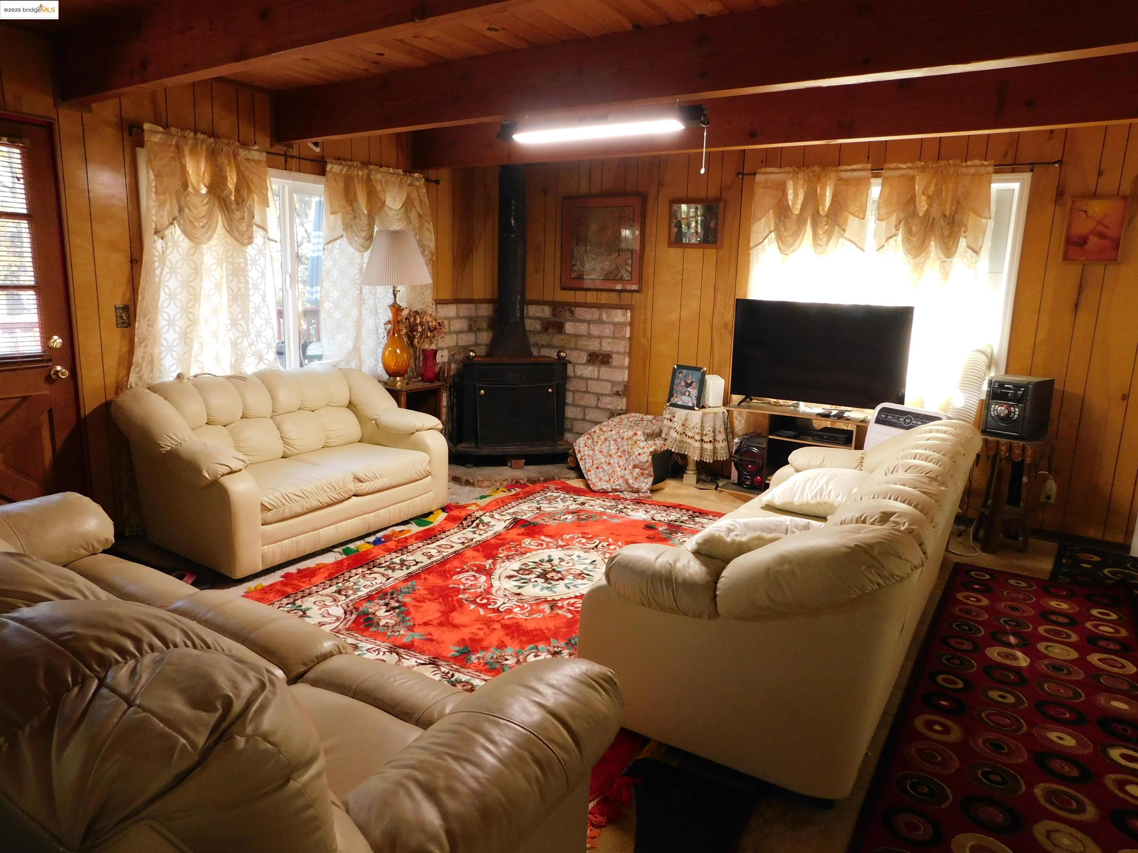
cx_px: 569
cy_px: 426
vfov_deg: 58.9
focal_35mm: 23
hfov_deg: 73.9
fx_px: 756
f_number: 3
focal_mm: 4
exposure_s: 1/30
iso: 360
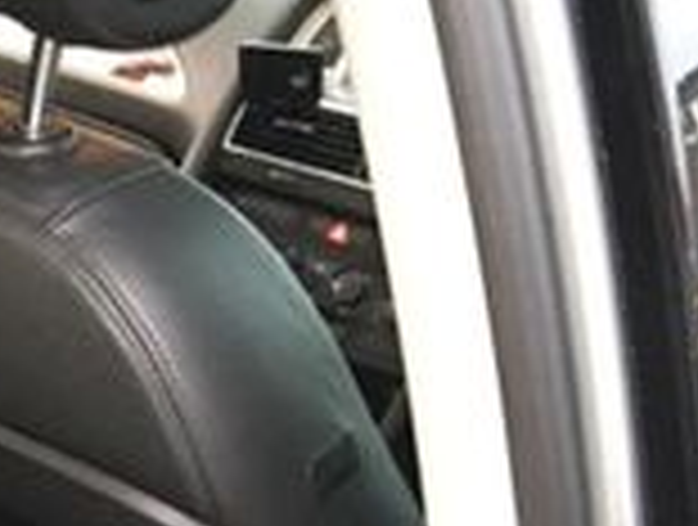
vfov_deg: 12.6
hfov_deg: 15.6
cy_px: 782
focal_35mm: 112
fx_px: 2264
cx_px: -450
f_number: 2.2
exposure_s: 1/8
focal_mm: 4.15
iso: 125
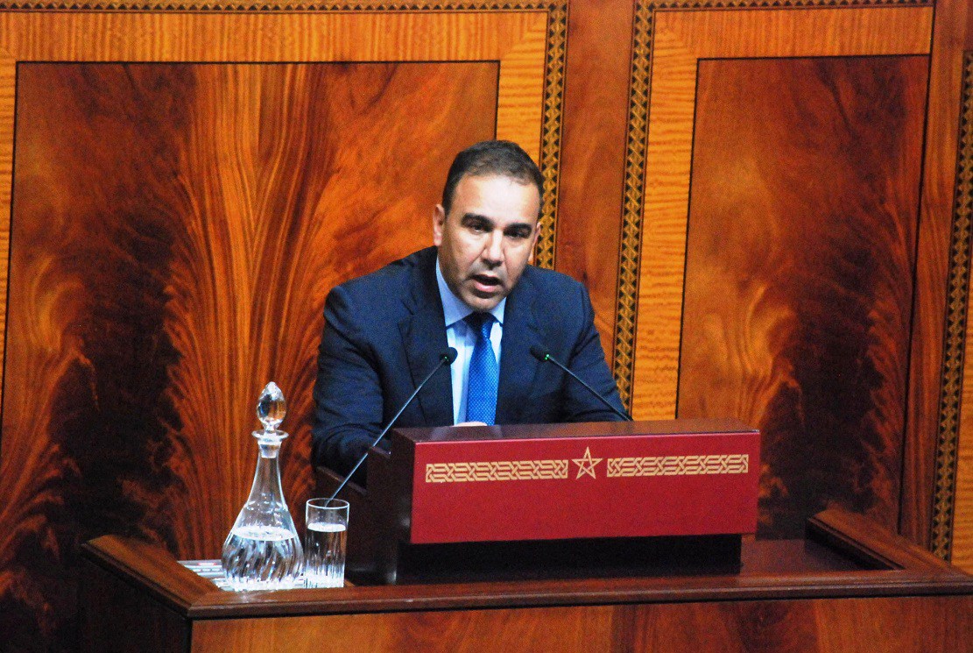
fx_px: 12183
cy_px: 326
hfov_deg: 4.6
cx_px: 486
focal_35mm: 450
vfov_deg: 3.1
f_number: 5.6
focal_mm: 300
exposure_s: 1/80
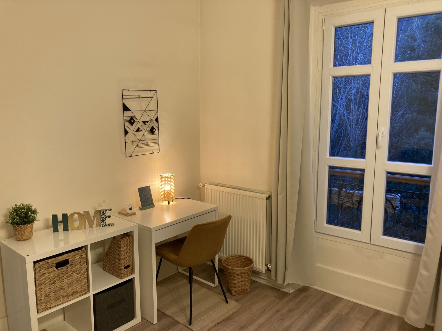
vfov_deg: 49.7
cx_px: 221
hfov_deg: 63.4
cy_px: 166
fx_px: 358
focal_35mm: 28
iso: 80
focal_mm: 3.99
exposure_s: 1/50
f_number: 1.8
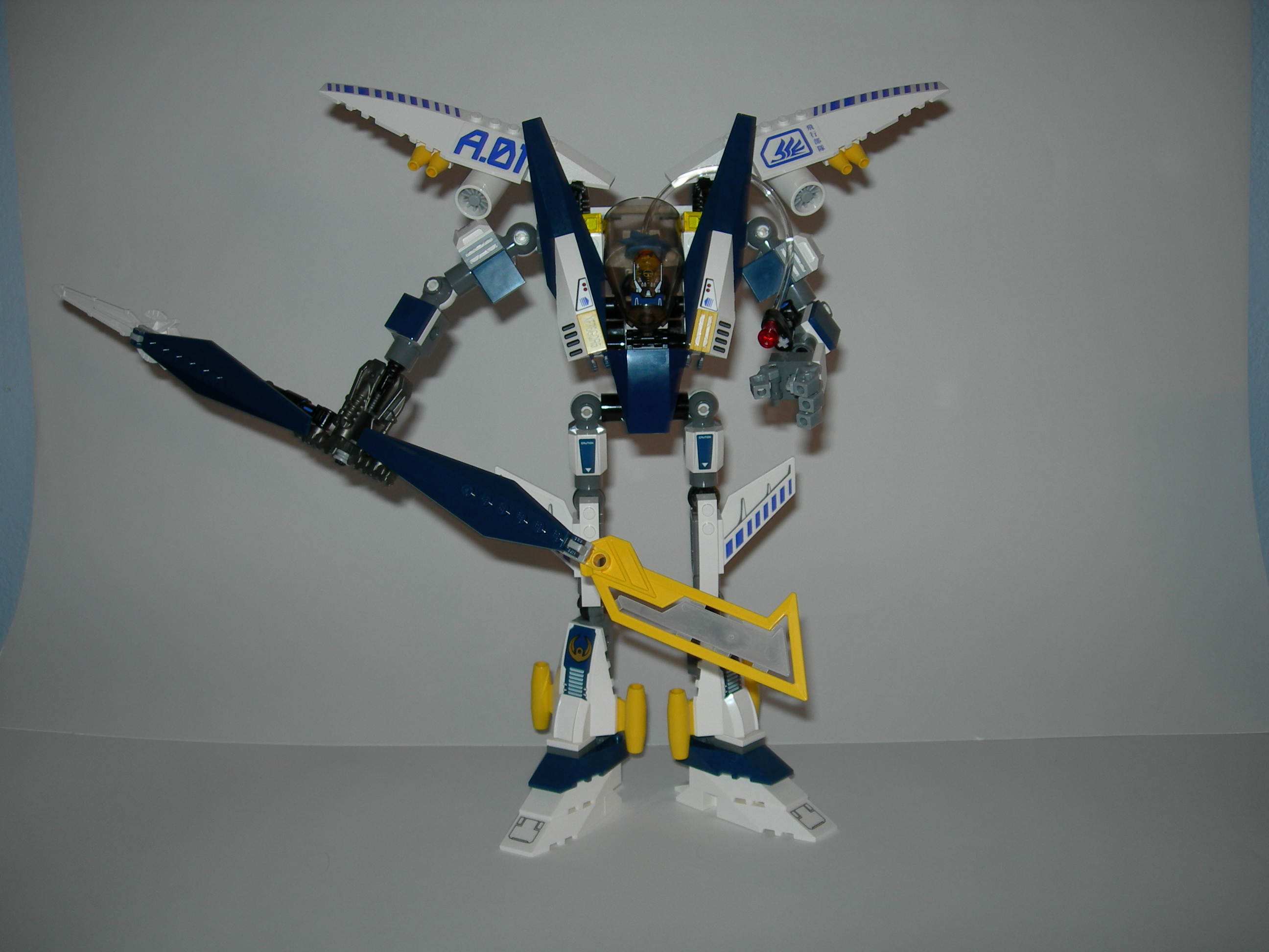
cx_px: 634
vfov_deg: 37.7
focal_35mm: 38
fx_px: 1393
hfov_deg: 49.0
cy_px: 476
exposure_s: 1/60.1
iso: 50
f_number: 2.8
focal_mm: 7.8
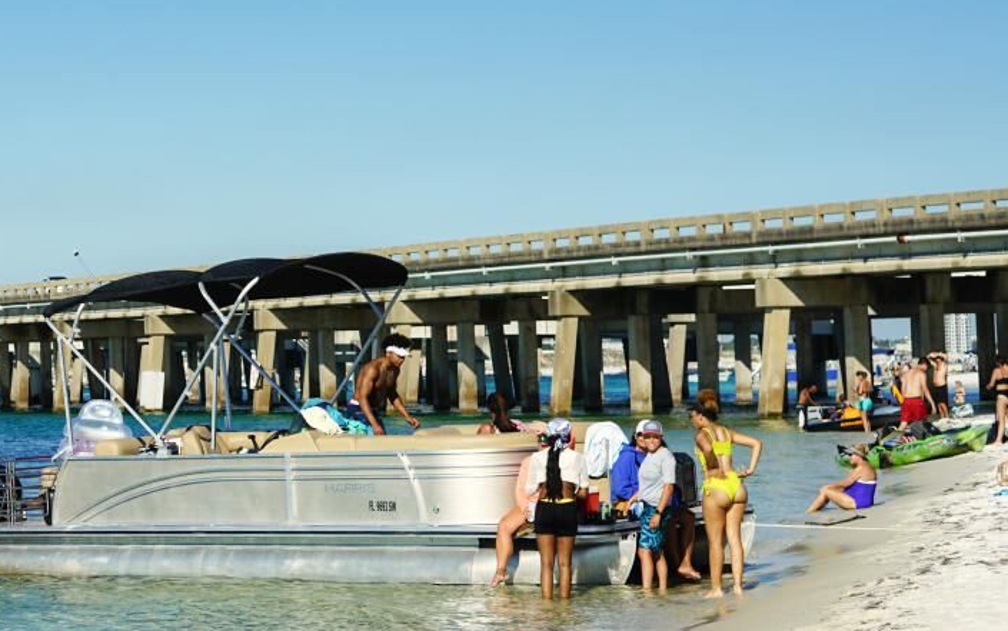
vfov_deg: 10.0
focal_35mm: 130
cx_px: -36
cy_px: 27
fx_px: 3572
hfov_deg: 15.7
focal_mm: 50
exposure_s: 1/1000
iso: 100
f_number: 5.6
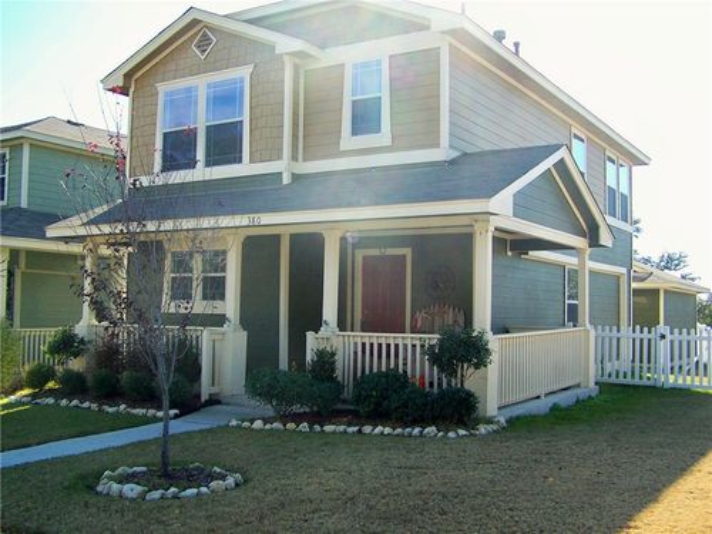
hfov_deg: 49.0
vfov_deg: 37.7
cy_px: 267
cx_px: 356
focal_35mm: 38
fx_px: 782
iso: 80
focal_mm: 6.3
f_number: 2.8
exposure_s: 1/500
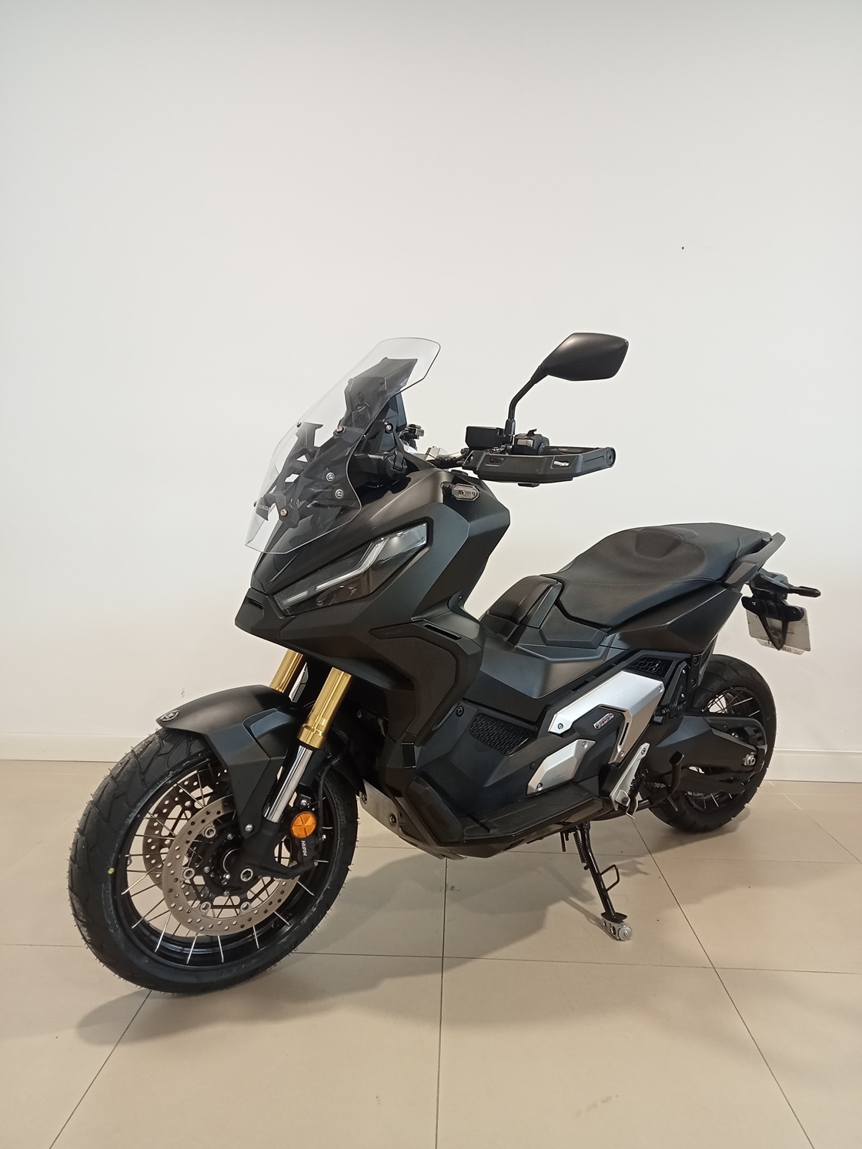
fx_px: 930
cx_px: 431
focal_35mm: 28
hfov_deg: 49.8
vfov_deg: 63.4
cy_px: 574
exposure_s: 1/33.3
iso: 283
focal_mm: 3.46
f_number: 2.2
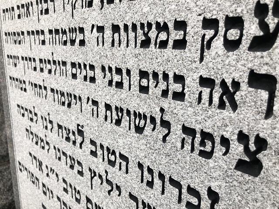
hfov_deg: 61.7
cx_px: 140
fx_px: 234
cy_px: 104
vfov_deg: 48.2
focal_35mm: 29
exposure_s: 1/326
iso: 20
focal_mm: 3.99
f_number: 1.8
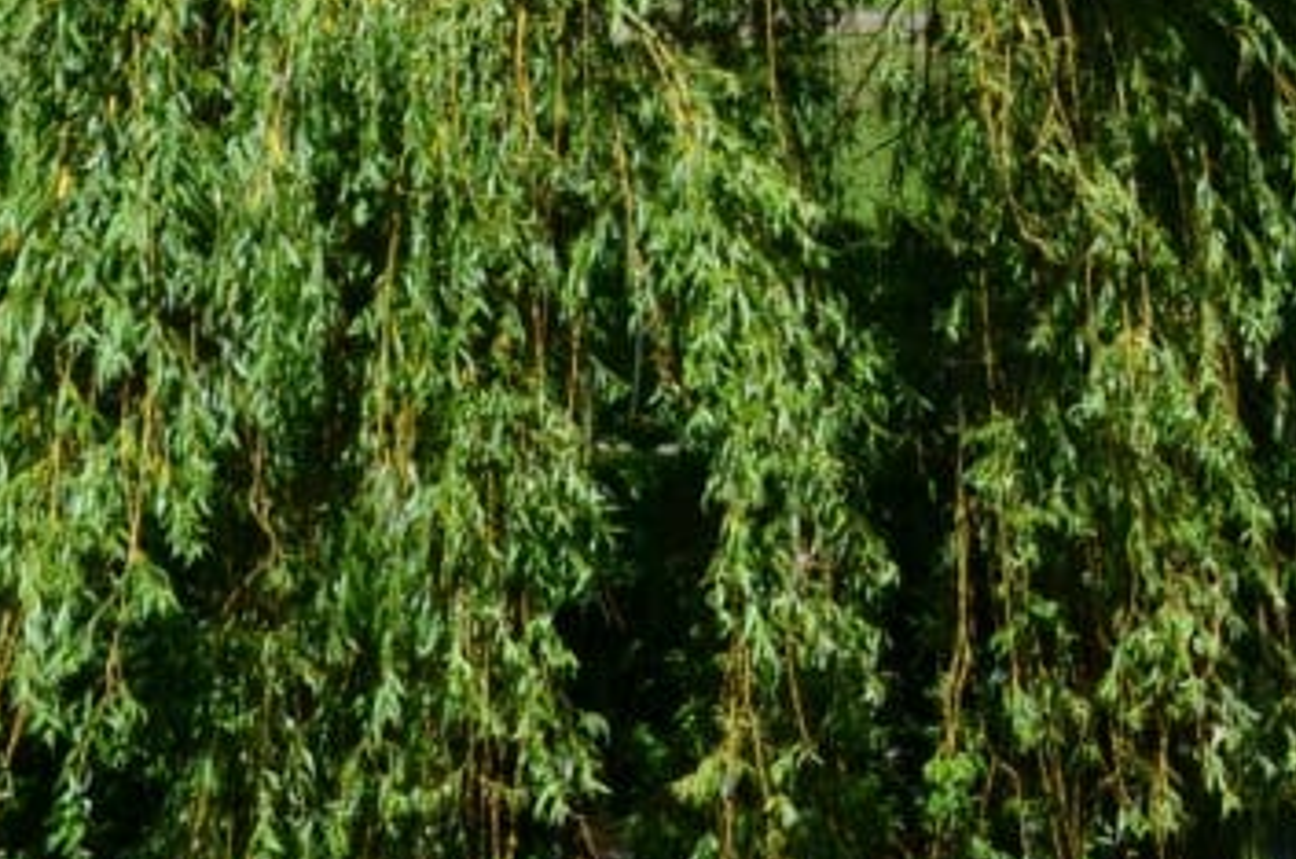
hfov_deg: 11.8
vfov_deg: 8.2
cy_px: -349
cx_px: 2162
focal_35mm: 163
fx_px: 5857
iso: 200
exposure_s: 1/250
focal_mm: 30
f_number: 10
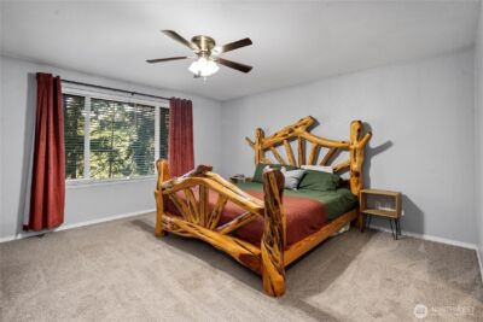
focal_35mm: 15
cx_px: 242
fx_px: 201
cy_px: 161
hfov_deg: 100.4
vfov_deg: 77.4
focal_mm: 15
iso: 500
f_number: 7.1
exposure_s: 1/60
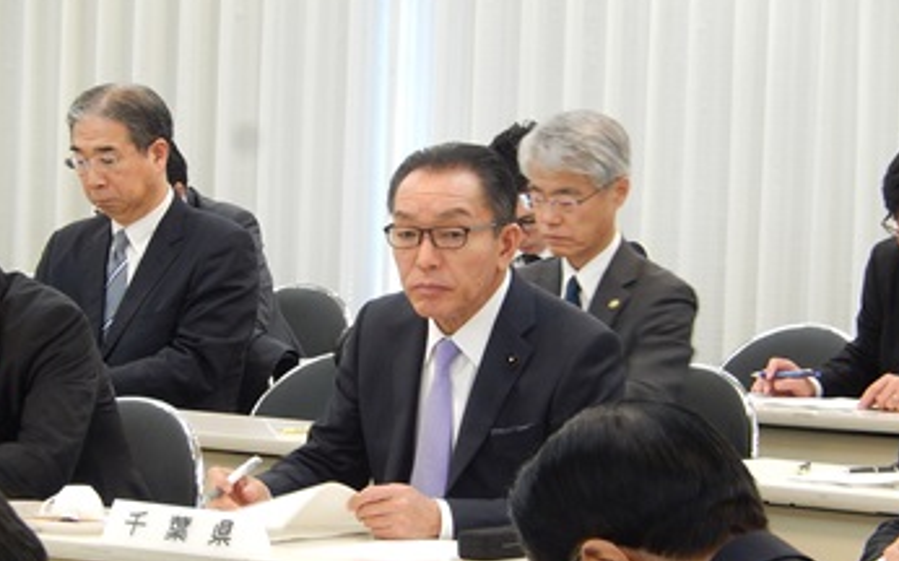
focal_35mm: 237
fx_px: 5805
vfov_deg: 5.5
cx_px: 447
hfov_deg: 8.9
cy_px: 291
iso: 500
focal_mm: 38.6
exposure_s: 1/15
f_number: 5.8
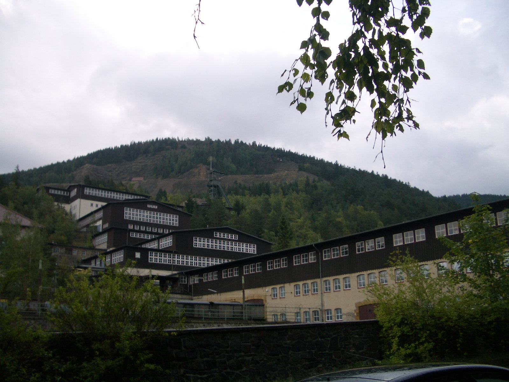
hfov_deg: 52.6
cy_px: 191
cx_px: 254
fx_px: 515
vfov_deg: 40.7
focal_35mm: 35
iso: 50
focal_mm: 5.8
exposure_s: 1/250
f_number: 2.6
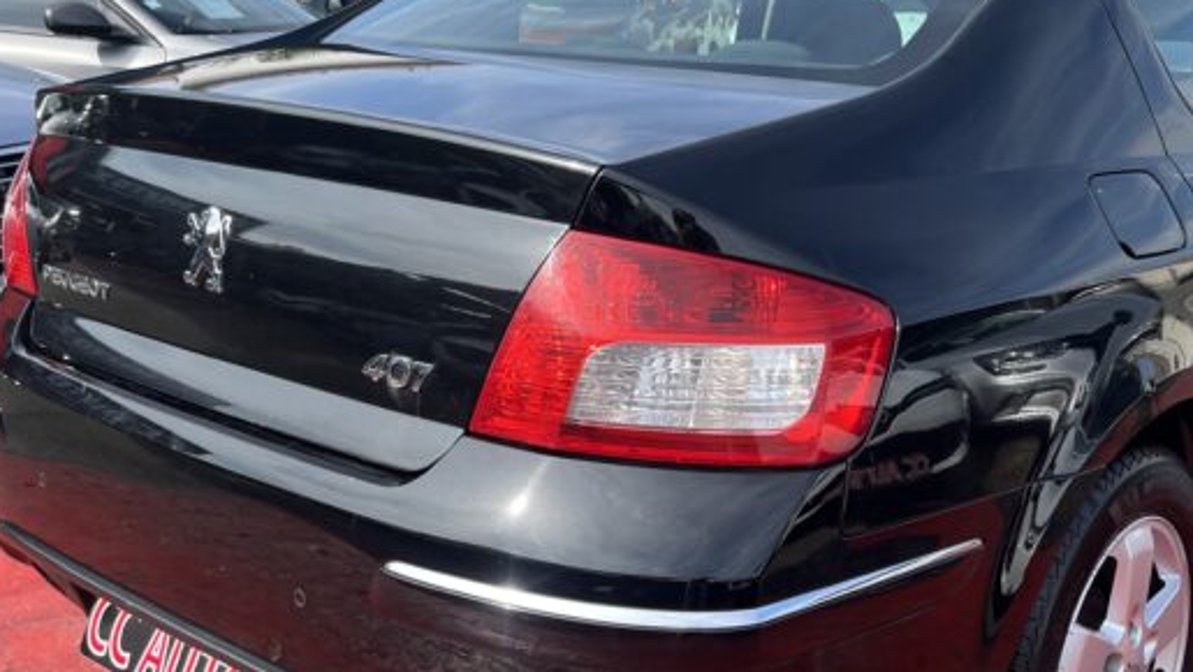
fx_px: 1392
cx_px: 788
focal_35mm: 44
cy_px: 387
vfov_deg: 27.1
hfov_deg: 45.7
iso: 50
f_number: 1.6
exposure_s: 1/951
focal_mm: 5.1
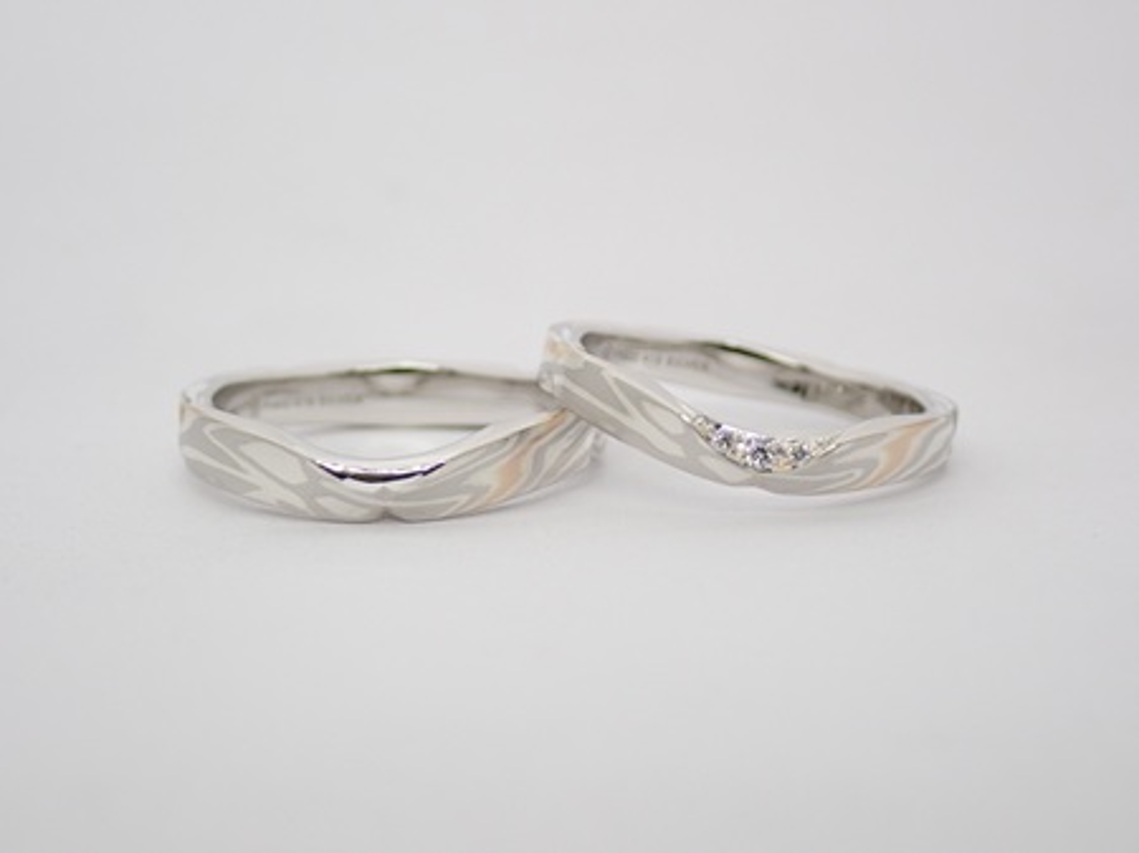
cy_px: 426
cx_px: 570
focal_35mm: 77
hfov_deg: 25.3
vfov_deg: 19.1
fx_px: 2532
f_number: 4.1
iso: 200
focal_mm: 13.65
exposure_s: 1/125
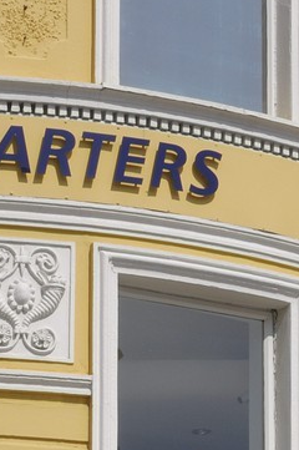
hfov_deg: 6.5
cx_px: -171
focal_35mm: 206
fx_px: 2574
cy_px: 900
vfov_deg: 9.4
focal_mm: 31
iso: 100
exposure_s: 1/160
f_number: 13
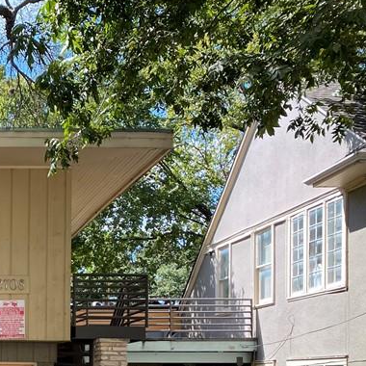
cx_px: -92
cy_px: 357
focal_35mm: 62
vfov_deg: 26.4
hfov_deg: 24.6
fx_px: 742
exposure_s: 1/456
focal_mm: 4.25
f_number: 1.8
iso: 32
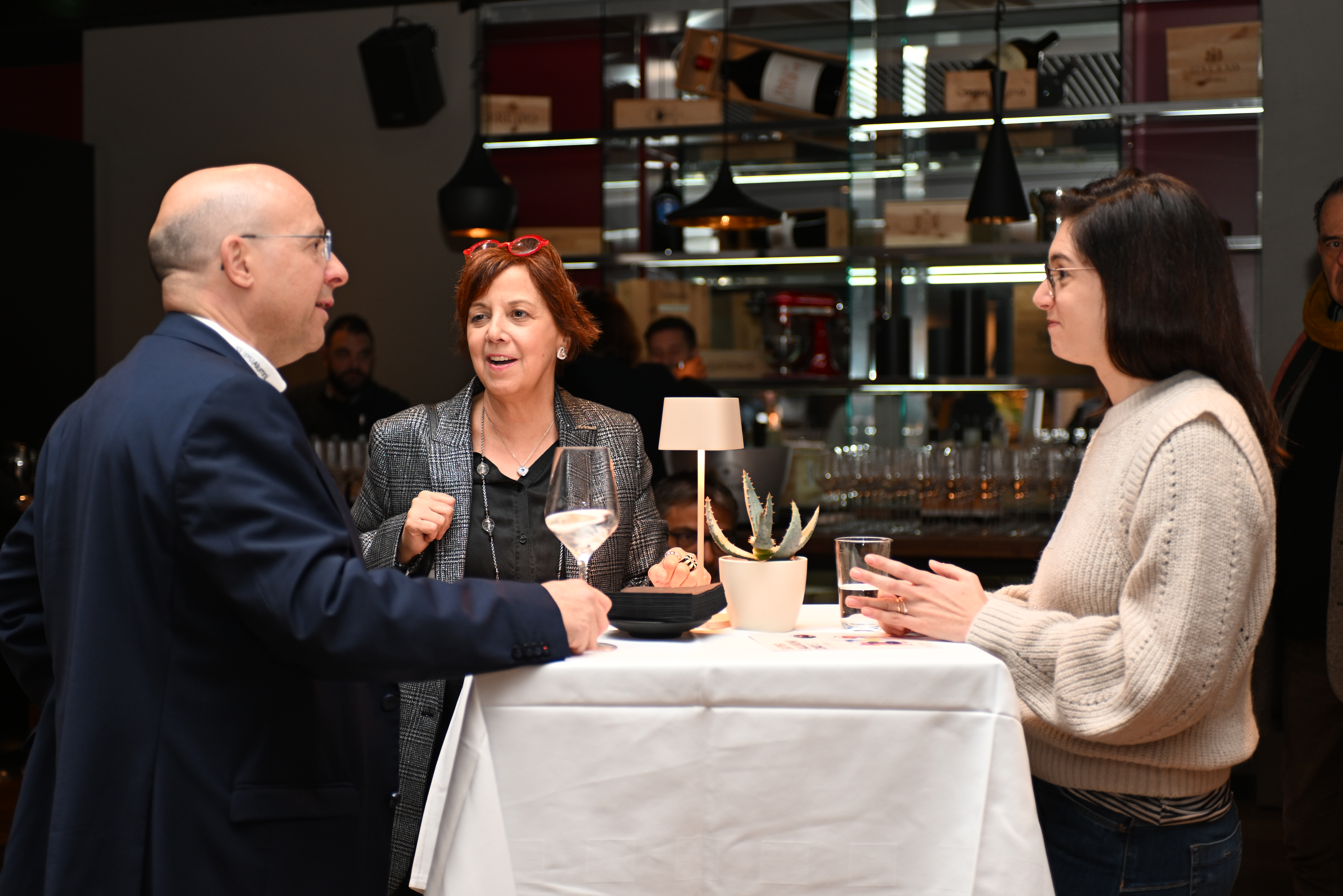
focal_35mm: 50
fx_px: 1865
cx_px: 672
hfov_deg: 39.6
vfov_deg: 27.0
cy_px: 448
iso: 500
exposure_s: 1/100
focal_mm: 50
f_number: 2.8
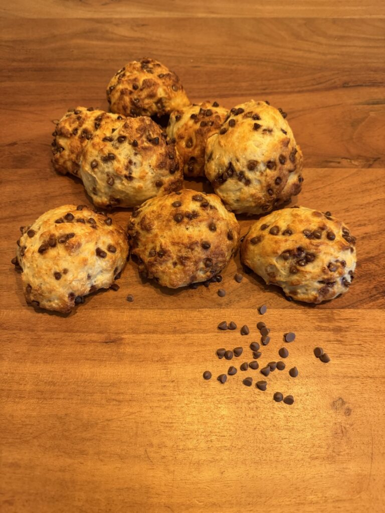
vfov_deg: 71.6
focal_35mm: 24
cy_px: 256
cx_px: 192
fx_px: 356
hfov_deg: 56.8
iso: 320
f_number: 1.78
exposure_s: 1/50
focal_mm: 6.76
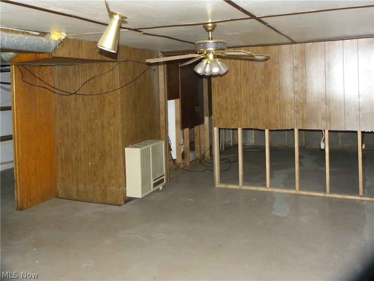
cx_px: 187
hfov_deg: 50.1
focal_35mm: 37
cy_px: 140
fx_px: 400
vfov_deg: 38.7
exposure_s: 1/30
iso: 400
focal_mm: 6.6
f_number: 3.2
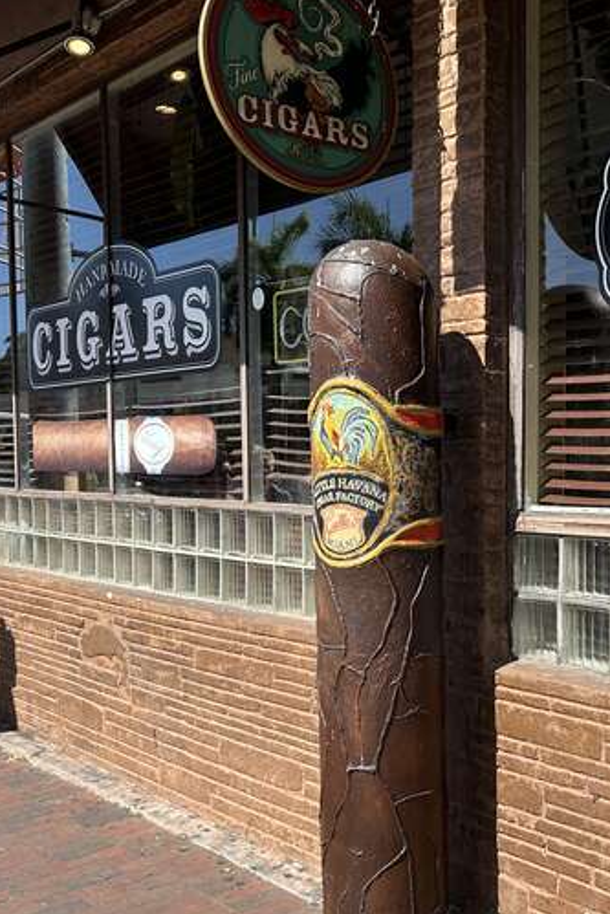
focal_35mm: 40
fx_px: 1016
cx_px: 595
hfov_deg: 31.2
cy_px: 531
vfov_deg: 48.3
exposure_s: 1/2967
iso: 80
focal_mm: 6.86
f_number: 1.78
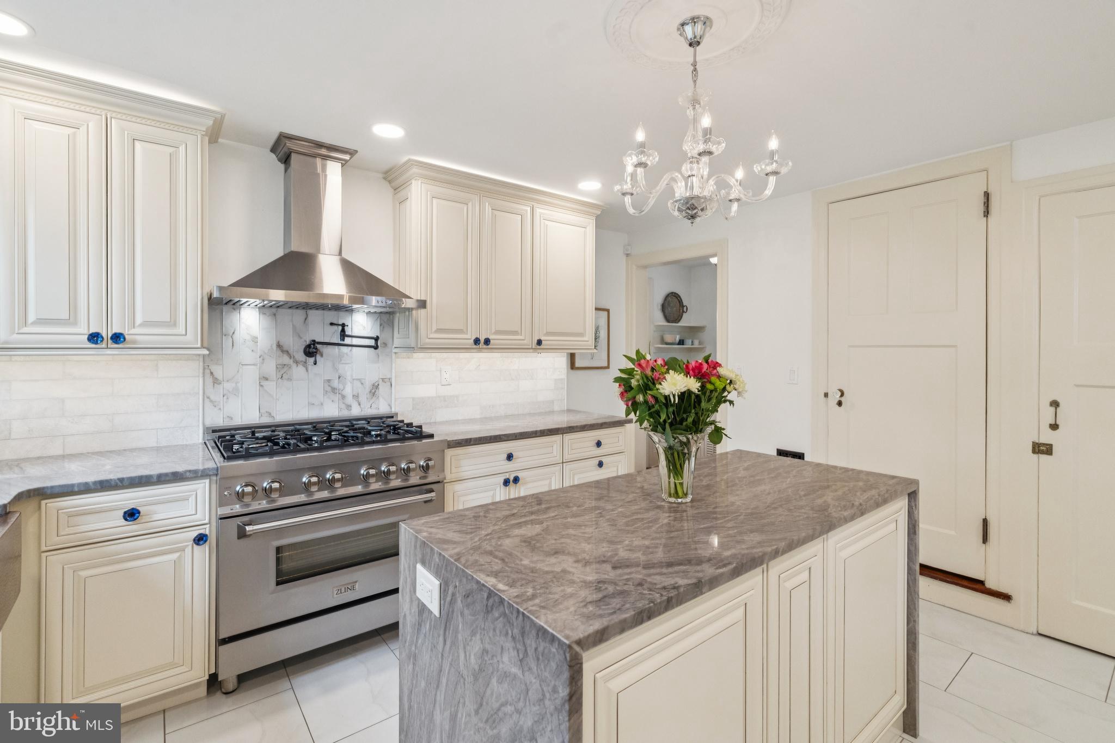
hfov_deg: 96.7
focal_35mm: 16
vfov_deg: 73.7
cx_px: 558
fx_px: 495
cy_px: 372
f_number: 8
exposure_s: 1/30
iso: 1250
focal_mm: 16
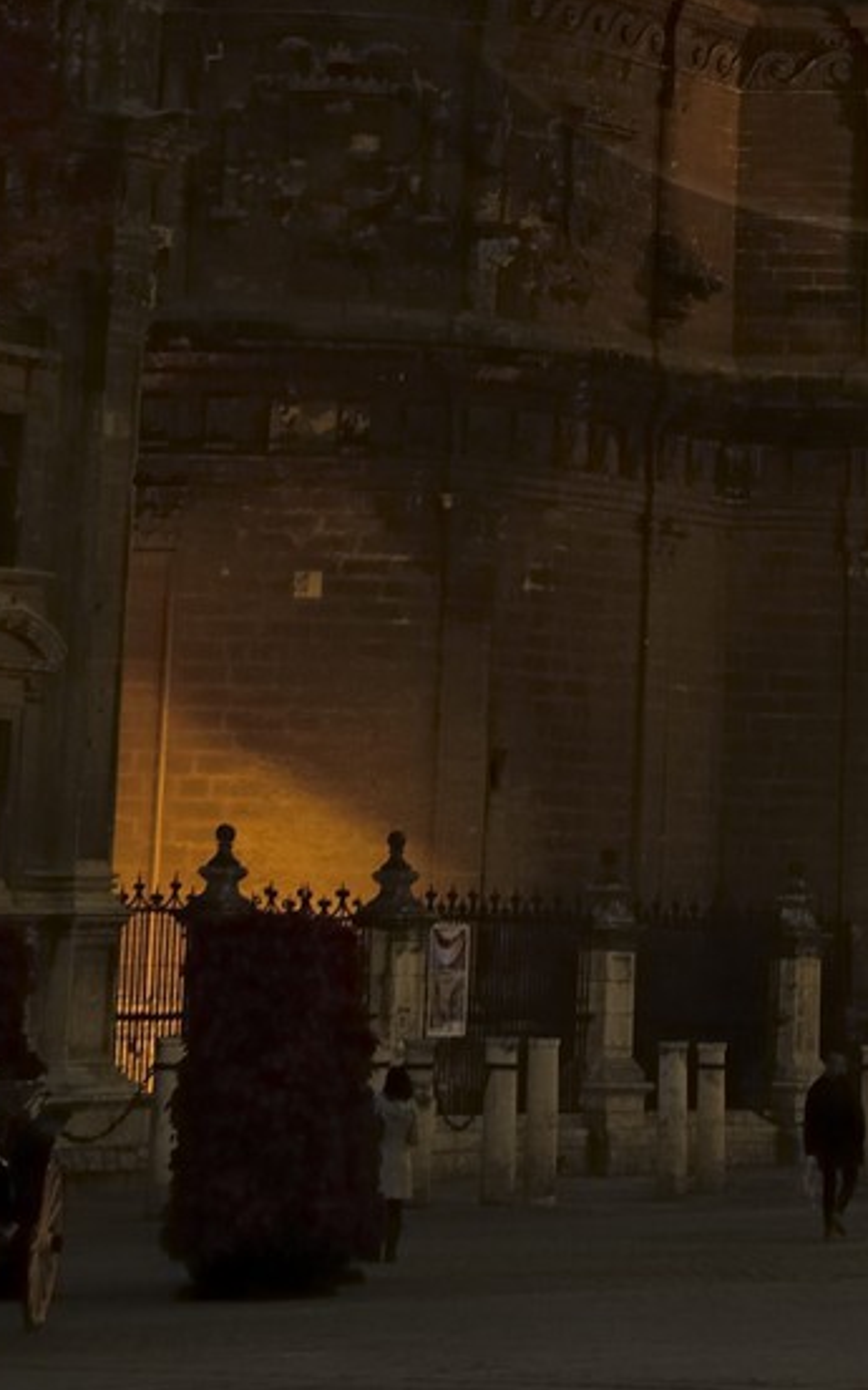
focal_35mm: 133
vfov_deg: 15.0
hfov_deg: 9.8
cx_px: 946
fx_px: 5034
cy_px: -456
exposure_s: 1/60
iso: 1250
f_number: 4
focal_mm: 45
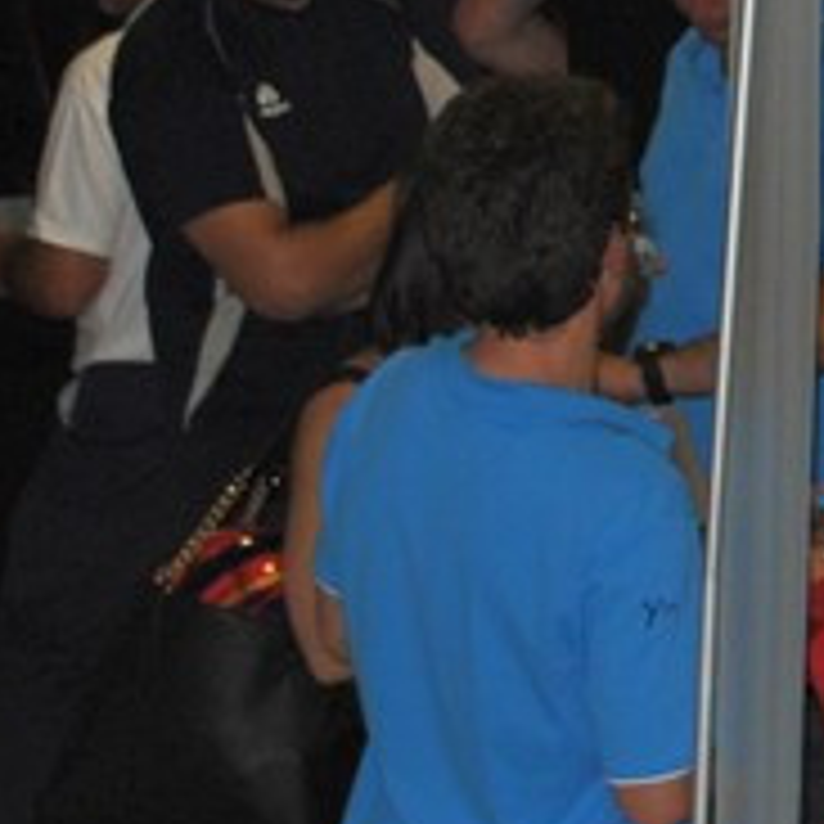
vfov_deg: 8.1
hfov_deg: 7.9
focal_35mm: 214
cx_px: 1396
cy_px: 61
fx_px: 5763
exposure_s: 1/60
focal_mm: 30
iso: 200
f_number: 4.5
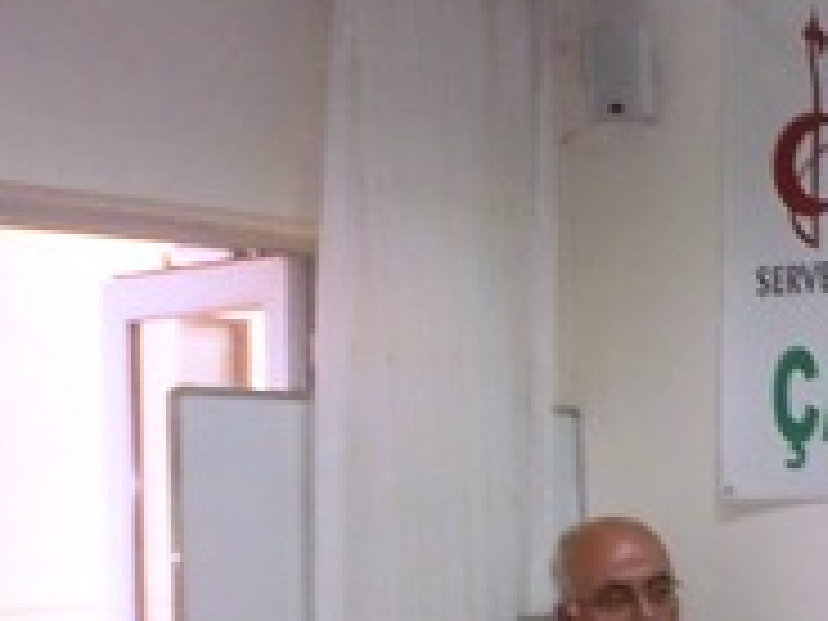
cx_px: 963
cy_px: 576
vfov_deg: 17.1
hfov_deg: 21.5
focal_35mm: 85
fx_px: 2033
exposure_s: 1/60
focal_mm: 6.3
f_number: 3.1
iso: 400
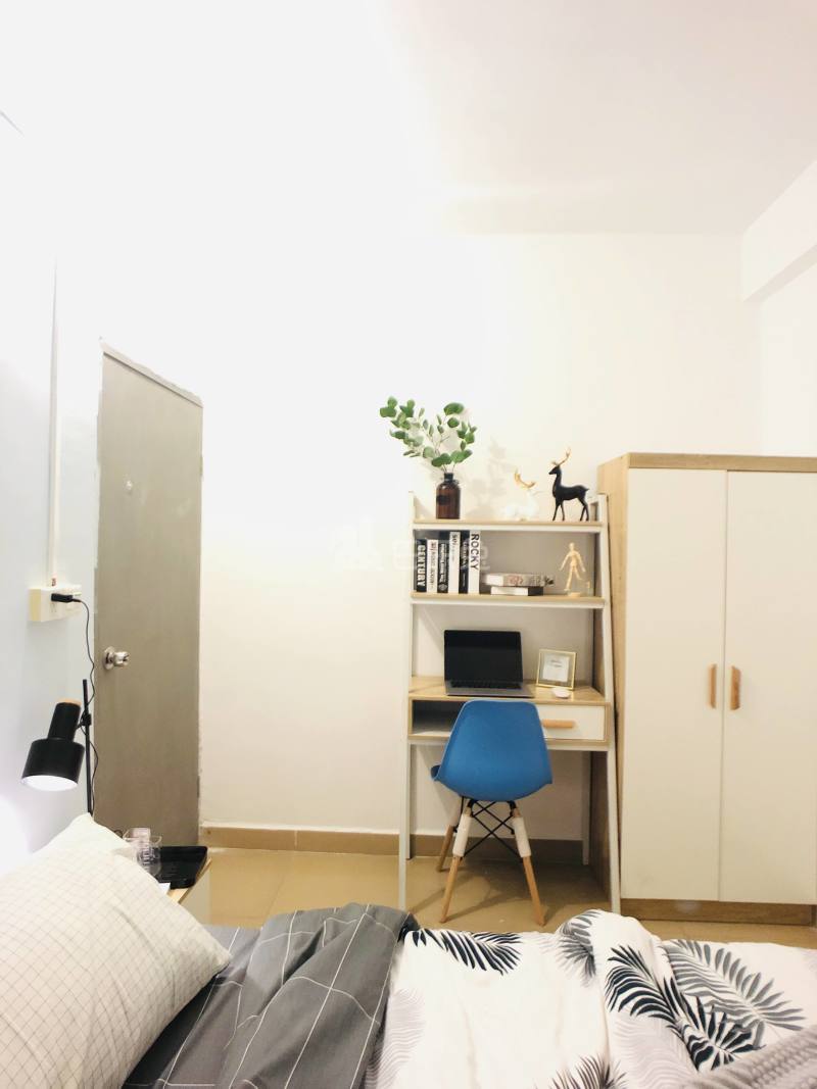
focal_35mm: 28
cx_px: 408
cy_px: 544
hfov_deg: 49.7
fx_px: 881
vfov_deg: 63.4
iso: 100
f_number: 1.8
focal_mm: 4
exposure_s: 1/4
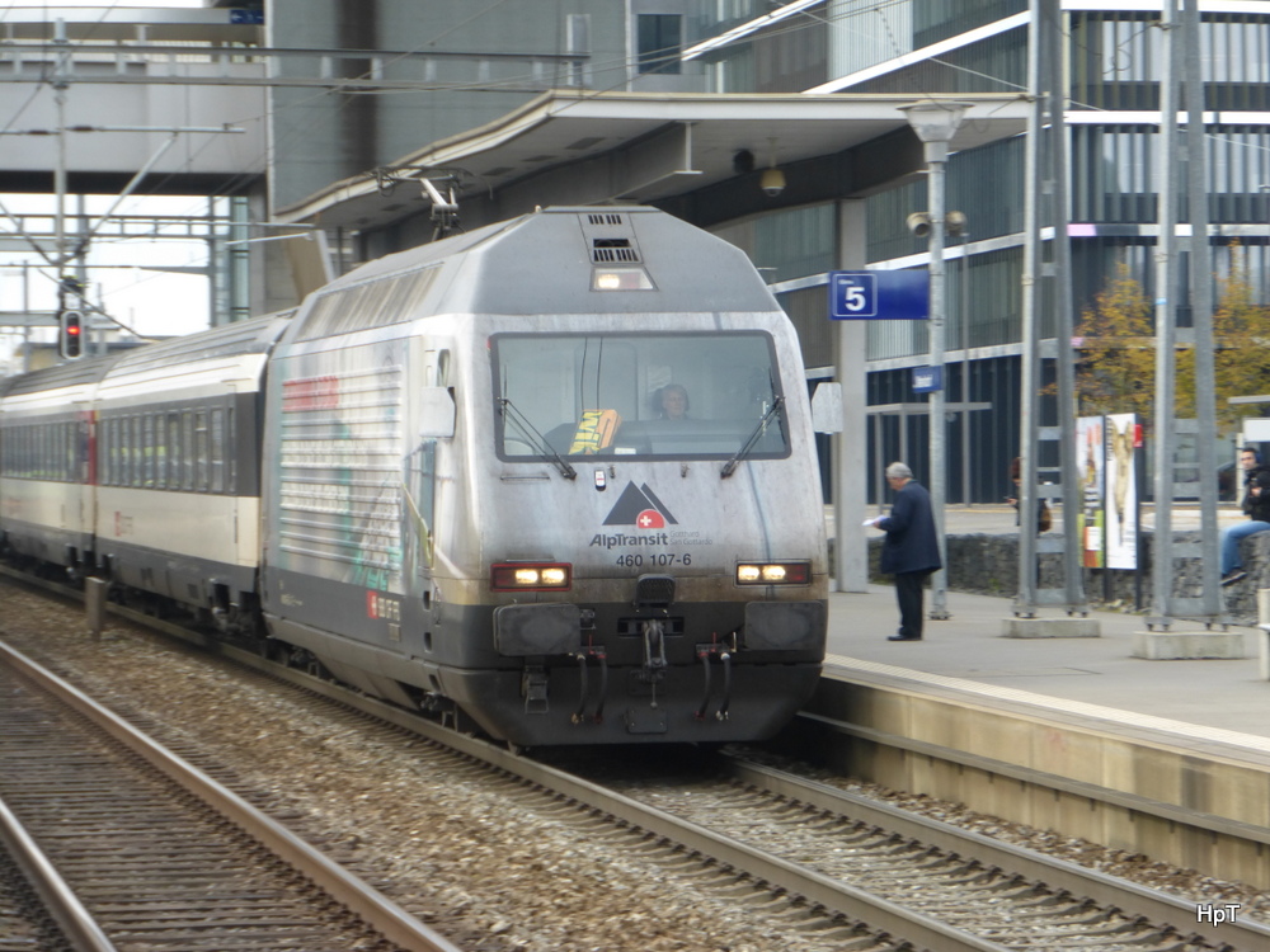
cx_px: 635
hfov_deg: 12.8
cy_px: 476
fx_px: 5650
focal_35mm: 154
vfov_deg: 9.6
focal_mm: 27.6
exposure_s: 1/100
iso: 100
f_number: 5.4
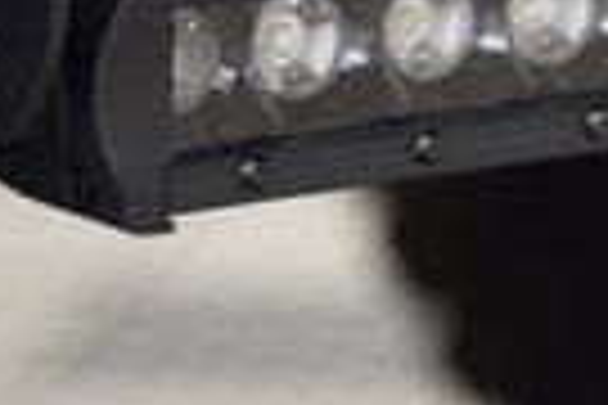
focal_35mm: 398
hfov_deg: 5.2
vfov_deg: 3.4
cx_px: 694
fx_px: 6721
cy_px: -421
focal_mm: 56
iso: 1600
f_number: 2.8
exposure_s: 1/100
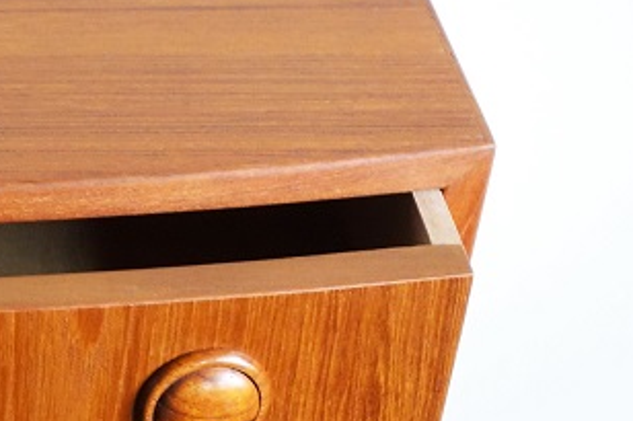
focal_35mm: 149
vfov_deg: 9.2
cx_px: -355
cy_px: 404
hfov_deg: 13.0
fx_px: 2618
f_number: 3.2
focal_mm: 15.64
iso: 500
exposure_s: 1/50
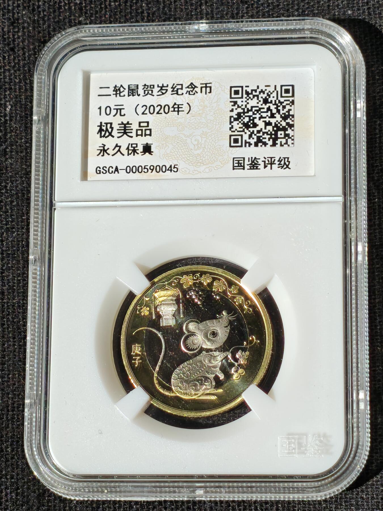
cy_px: 256
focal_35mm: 111
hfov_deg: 13.3
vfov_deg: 17.7
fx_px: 1638
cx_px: 192
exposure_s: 1/3252
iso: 50
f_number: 1.5
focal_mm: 4.94
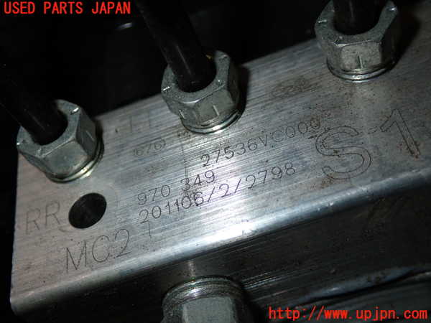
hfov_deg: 40.4
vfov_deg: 30.9
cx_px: 216
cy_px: 162
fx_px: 585
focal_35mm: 47
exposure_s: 1/50
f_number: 9
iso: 200
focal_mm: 8.4
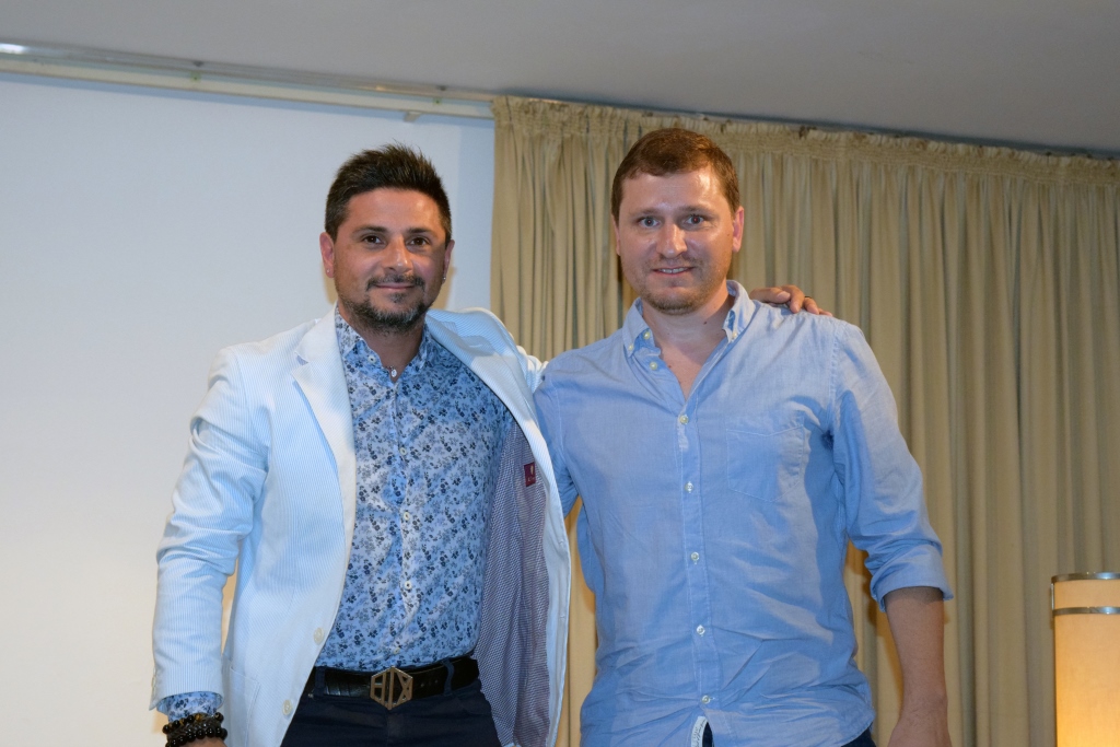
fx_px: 2427
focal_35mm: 78
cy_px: 374
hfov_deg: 26.0
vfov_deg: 17.5
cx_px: 560
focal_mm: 52
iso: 2800
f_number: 5.6
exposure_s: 1/60
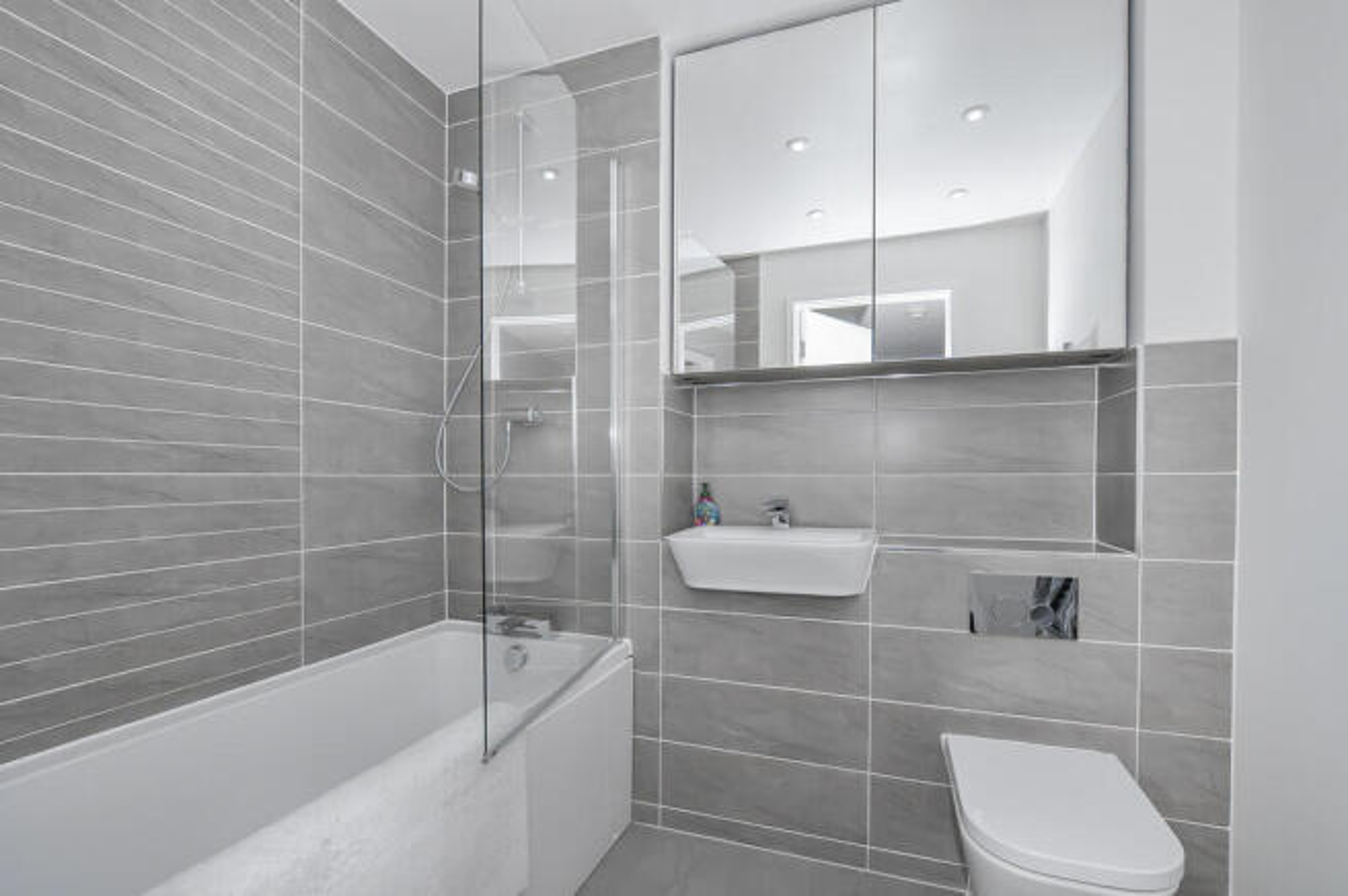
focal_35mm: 15
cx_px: 674
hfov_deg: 100.4
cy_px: 448
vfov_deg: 77.2
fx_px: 561
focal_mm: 10
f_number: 11
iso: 400
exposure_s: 1/50
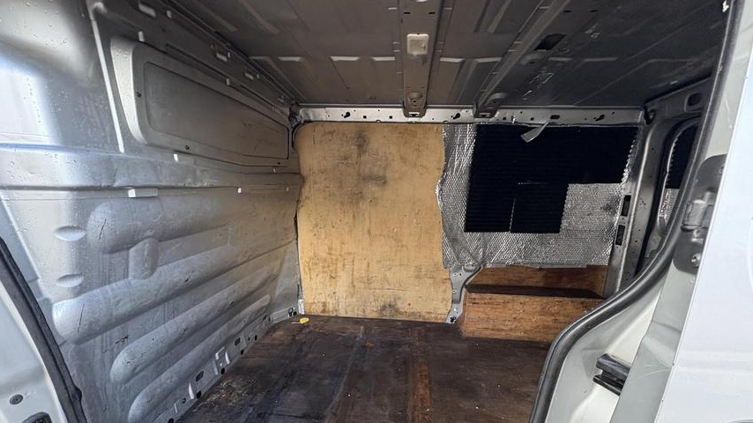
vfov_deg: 64.6
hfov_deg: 99.4
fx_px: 319
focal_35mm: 16
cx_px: 383
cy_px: 294
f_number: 2.2
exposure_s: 1/78
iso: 250
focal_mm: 2.22
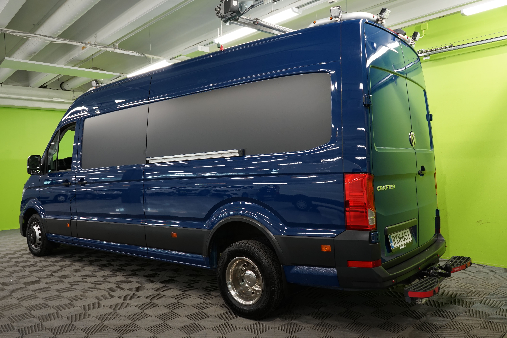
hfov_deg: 65.5
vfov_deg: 46.4
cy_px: 169
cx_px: 254
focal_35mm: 28
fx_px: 394
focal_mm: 28
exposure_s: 1/10
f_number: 11
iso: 500
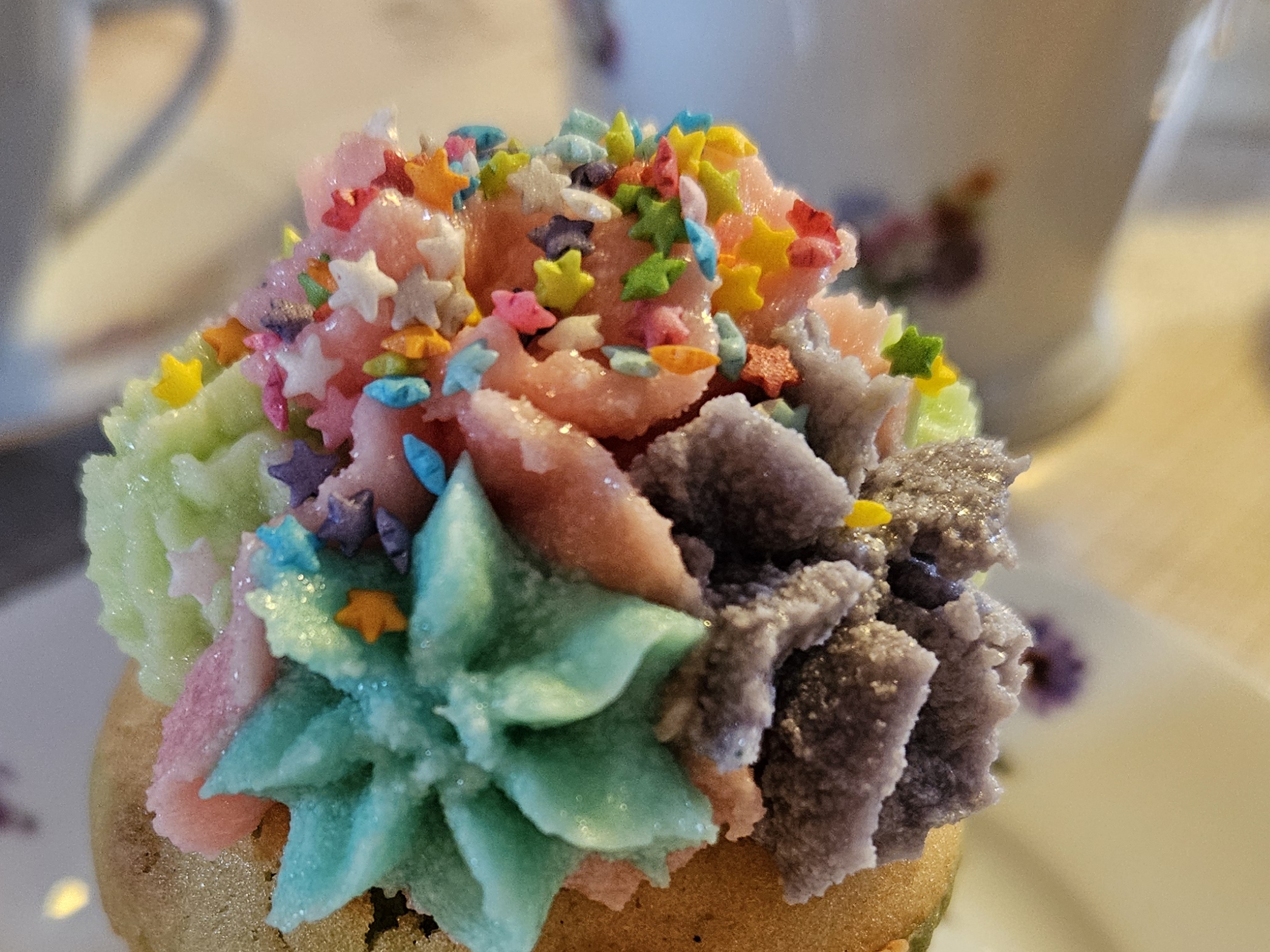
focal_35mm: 44
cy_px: 776
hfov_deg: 42.9
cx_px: 549
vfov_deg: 31.9
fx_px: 1614
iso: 640
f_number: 1.8
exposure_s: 1/50
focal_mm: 5.4
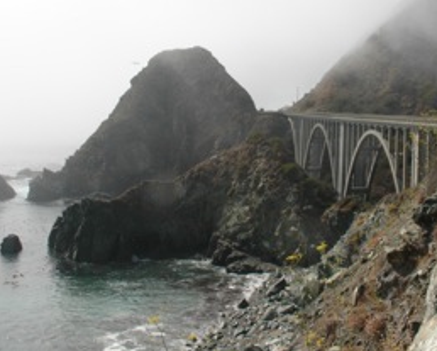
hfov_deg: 38.0
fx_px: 634
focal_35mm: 49
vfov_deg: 30.6
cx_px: 230
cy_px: 105
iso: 200
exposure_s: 1/400
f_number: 11
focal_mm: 18
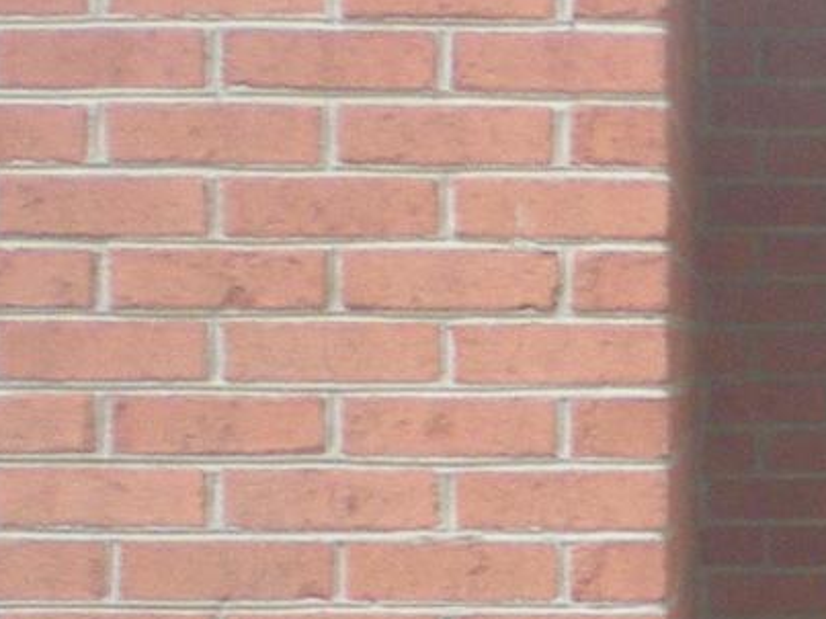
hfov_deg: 9.8
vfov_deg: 7.7
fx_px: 4604
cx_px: 1400
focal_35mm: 193
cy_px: 420
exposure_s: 1/57
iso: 131
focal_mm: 6.3
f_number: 3.1
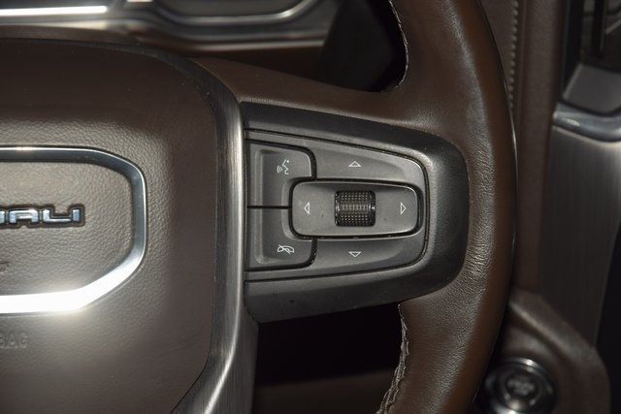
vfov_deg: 13.0
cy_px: 207
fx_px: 1812
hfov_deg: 19.5
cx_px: 310
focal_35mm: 105
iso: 100
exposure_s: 1/125
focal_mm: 70
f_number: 8
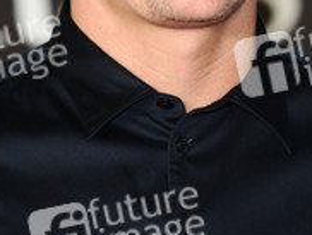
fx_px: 5000
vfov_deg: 2.7
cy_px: -29
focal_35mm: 554
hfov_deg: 3.6
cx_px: 167
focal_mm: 175
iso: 320
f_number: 4.5
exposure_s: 1/200
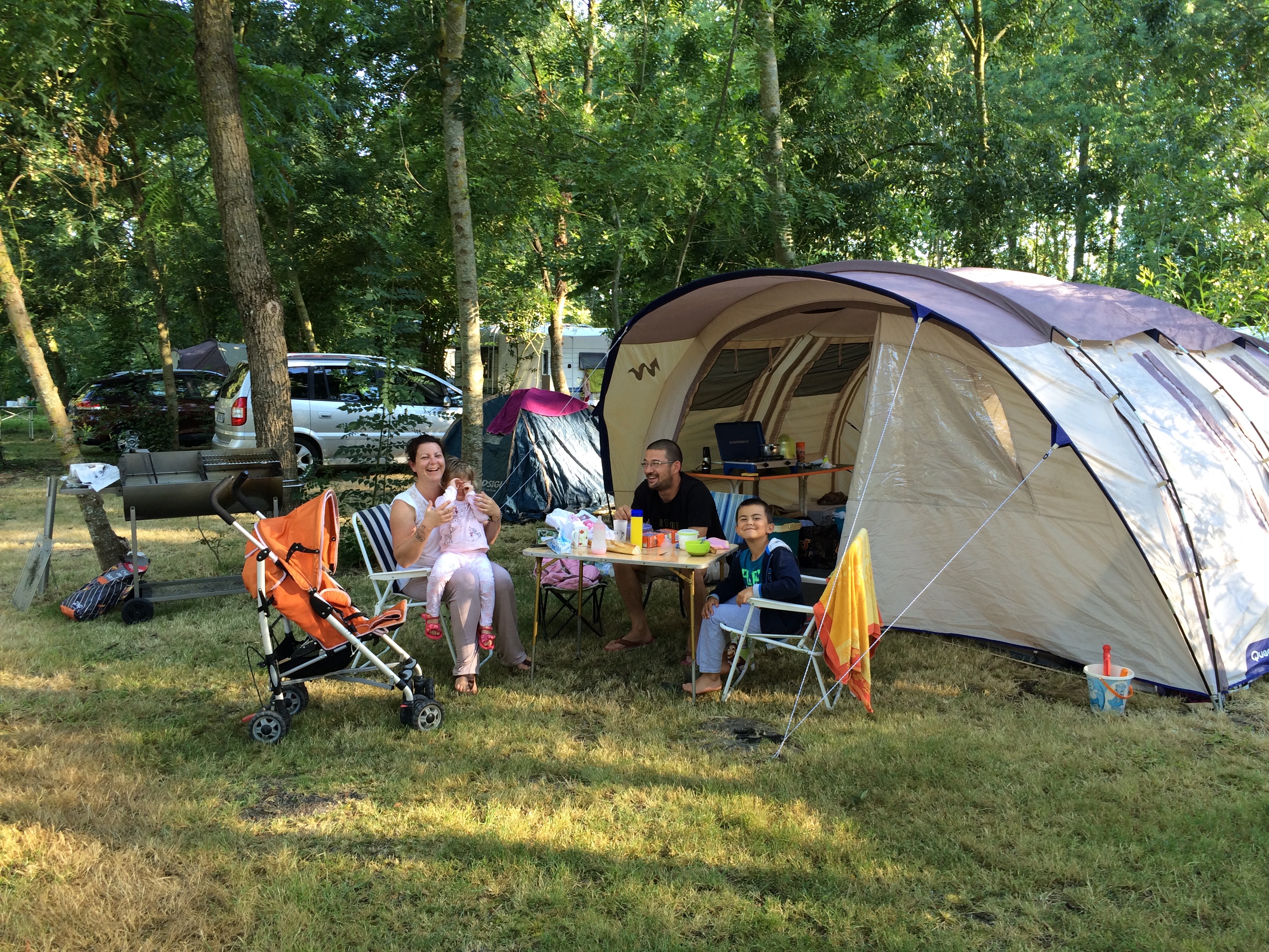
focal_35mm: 29
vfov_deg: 48.2
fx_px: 1063
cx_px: 634
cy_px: 476
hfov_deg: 61.7
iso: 32
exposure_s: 1/50
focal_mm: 4.15
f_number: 2.2
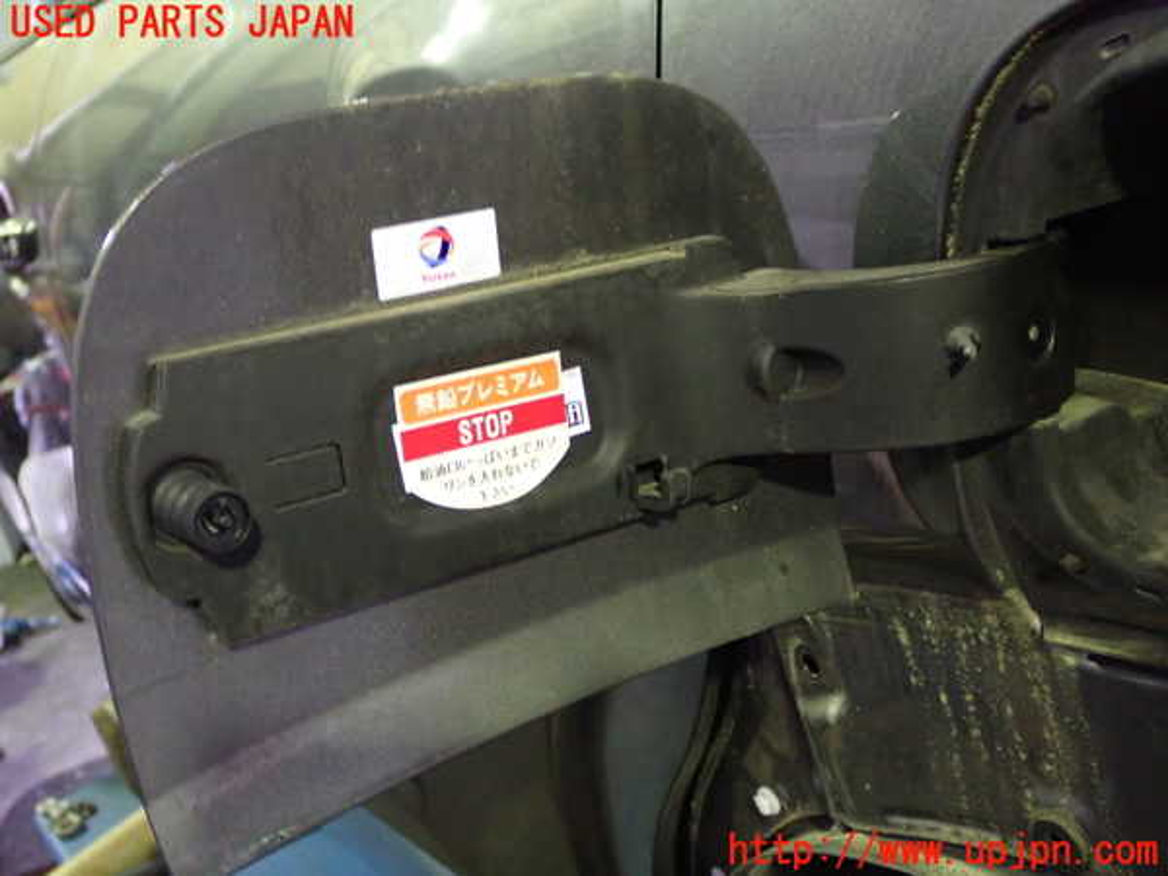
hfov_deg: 42.9
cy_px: 438
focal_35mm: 44
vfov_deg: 32.9
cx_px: 584
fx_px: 1485
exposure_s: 1/10
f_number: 2.9
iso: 1000
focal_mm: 7.84
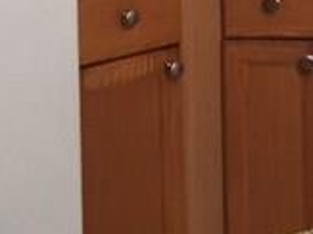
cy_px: -221
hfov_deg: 10.8
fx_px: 1644
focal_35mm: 182
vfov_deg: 7.8
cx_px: 315
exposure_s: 1/24
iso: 200
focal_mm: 4.15
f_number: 2.2
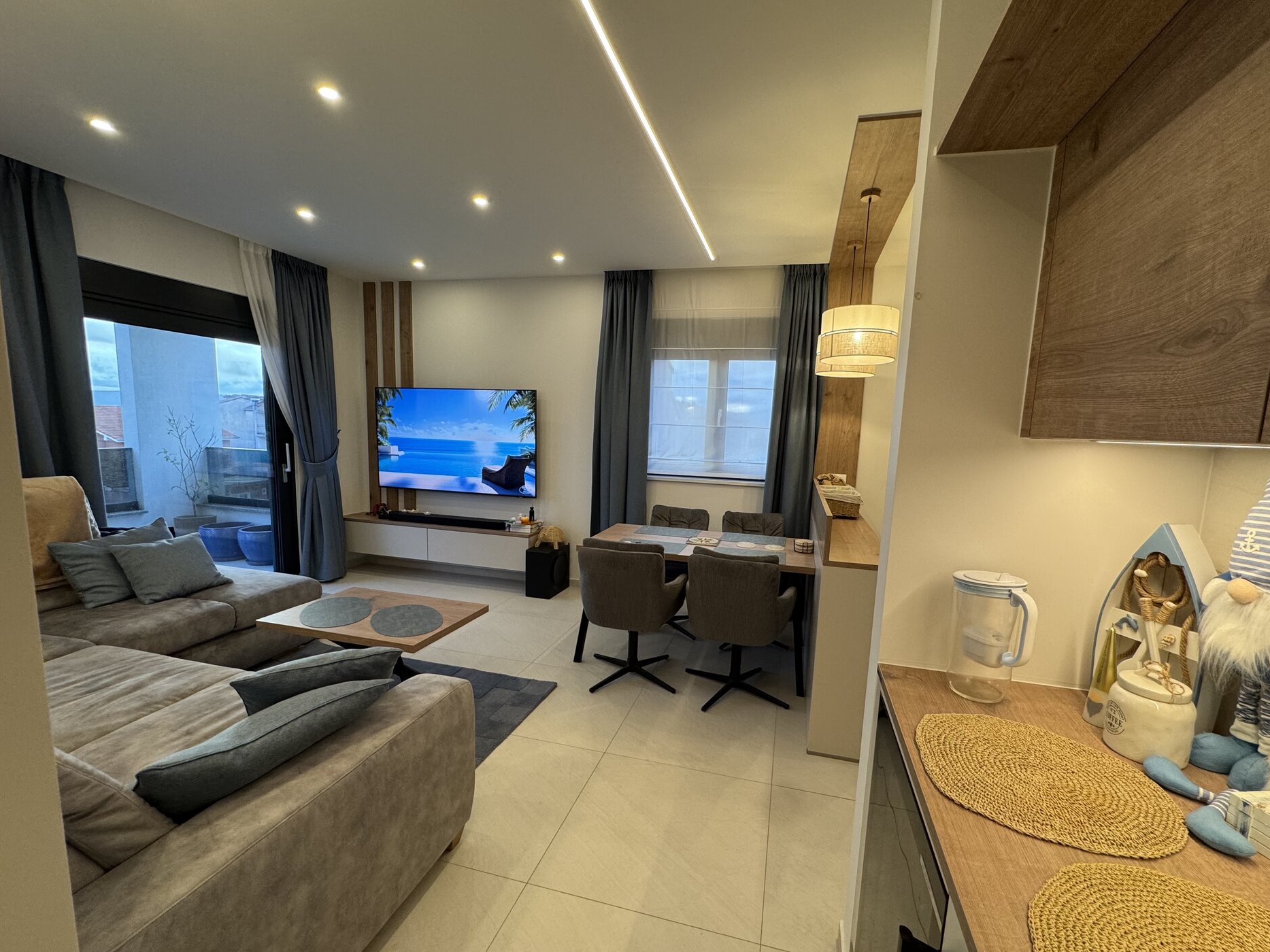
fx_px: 550
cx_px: 657
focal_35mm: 15
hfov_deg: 98.1
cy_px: 500
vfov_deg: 81.7
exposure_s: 1/100
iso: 160
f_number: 2.2
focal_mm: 2.22
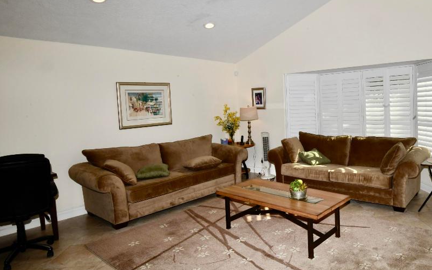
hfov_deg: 70.1
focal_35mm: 25
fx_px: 294
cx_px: 293
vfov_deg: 49.1
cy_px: 116
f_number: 20
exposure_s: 1/60
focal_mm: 17
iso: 800
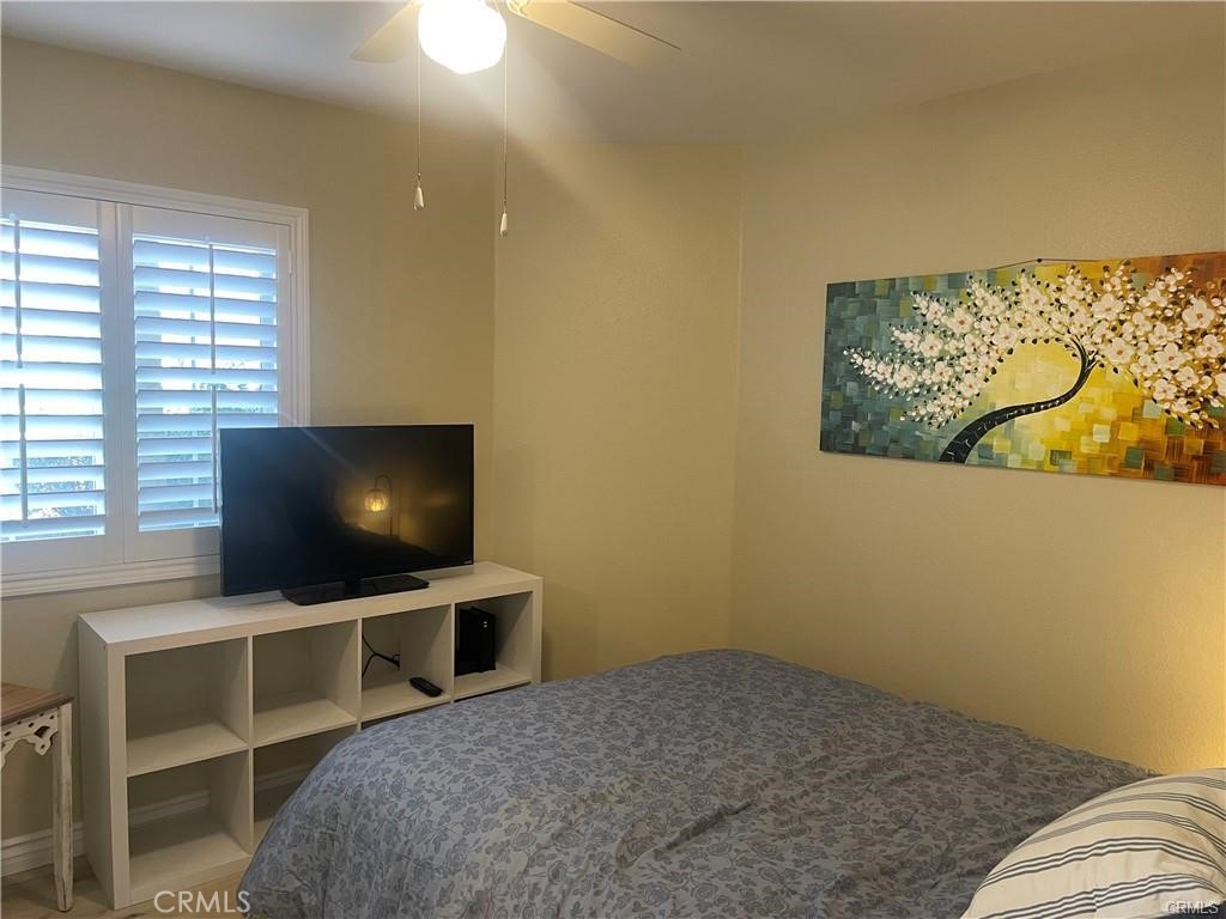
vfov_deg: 53.1
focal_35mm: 26
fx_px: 921
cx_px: 613
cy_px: 460
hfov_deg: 67.3
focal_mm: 4.2
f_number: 1.6
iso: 160
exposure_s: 1/60
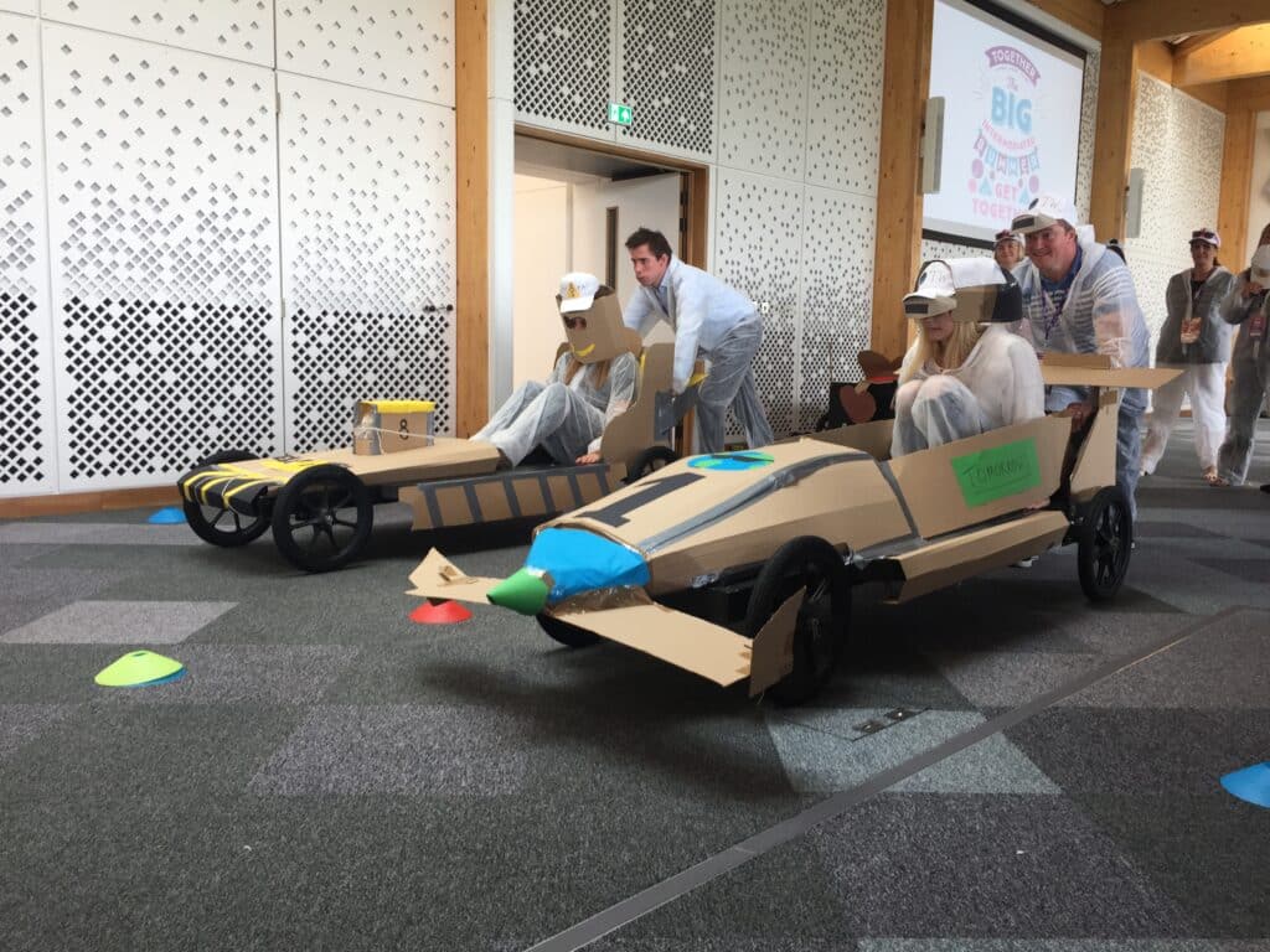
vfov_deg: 48.2
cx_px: 635
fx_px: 1064
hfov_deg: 61.7
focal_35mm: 29
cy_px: 476
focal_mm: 4.15
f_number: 2.2
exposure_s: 1/50
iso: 40
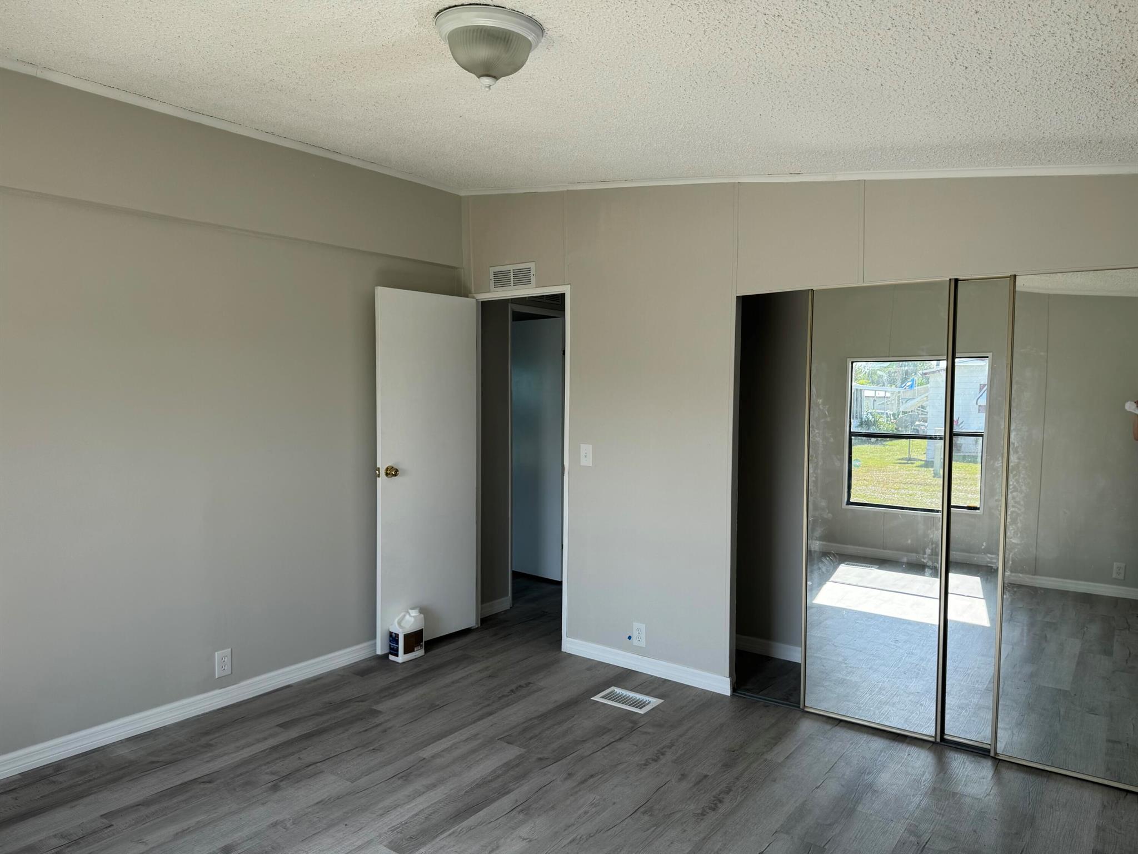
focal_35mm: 24
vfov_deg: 56.8
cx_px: 569
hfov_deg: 71.6
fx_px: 789
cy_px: 427
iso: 80
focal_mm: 6.76
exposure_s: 1/582
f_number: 1.78
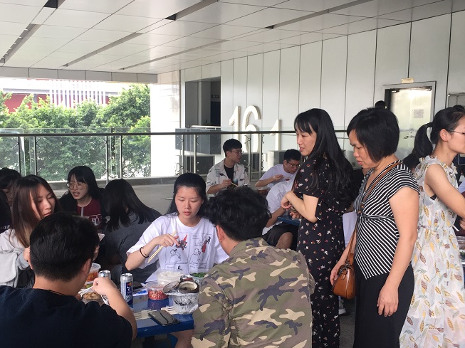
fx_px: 537
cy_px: 204
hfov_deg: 46.8
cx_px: 234
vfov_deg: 35.8
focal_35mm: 40
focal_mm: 4.15
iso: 50
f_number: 2.2
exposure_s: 1/100
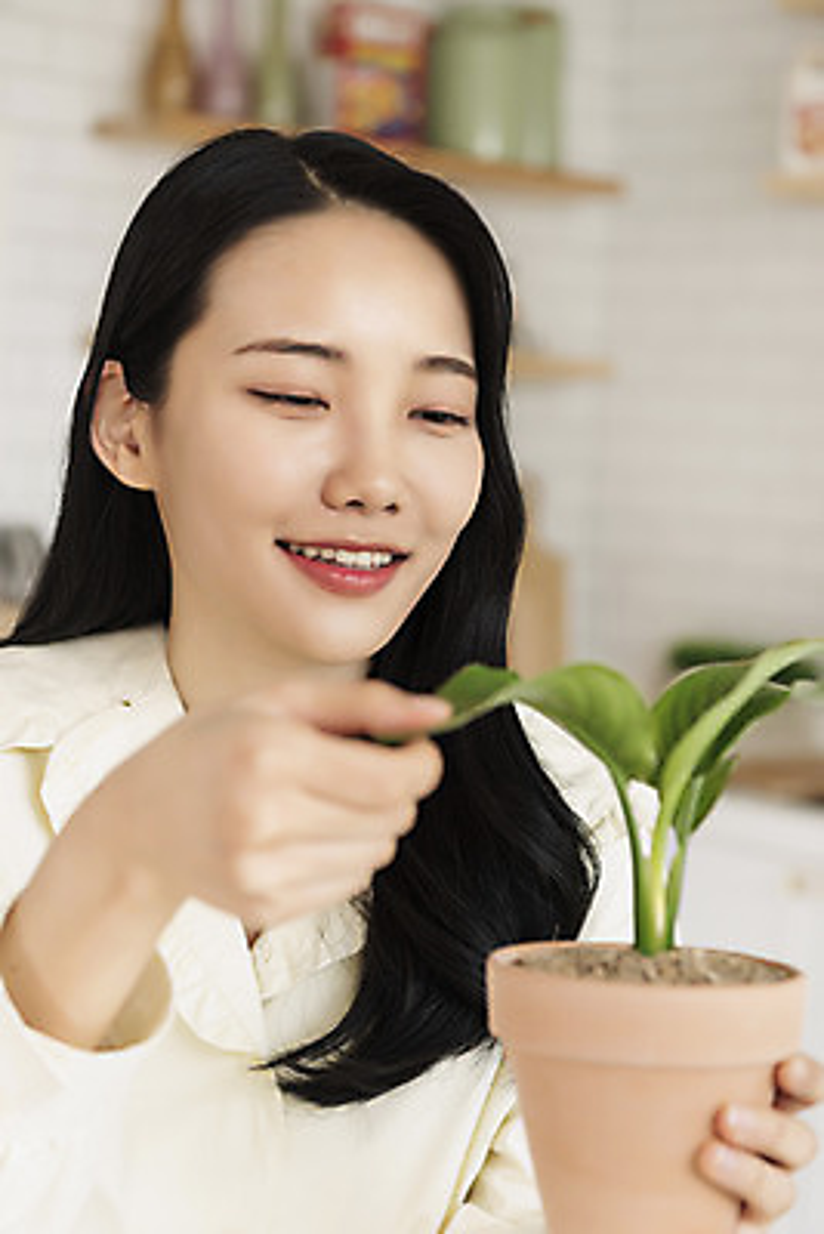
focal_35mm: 70
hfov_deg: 19.5
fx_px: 2401
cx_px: 412
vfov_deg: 28.8
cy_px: 617
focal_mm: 70
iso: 400
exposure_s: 1/200
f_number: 4
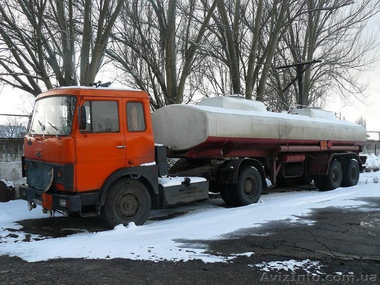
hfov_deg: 51.4
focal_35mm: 36
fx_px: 395
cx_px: 190
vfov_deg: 39.7
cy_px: 142
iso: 100
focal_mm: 6
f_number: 5
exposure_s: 1/250
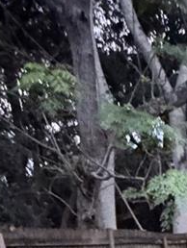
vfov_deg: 23.9
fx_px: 467
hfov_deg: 18.1
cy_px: 367
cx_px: 334
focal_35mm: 65
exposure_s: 1/30
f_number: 2.2
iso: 1600
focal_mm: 2.22
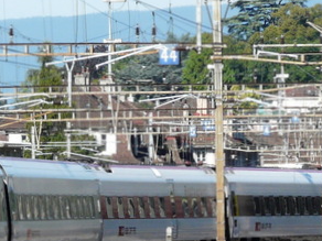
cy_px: 212
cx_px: 127
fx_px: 5228
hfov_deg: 3.5
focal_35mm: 562
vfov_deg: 2.6
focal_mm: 27
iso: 100
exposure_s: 1/400
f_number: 5.6
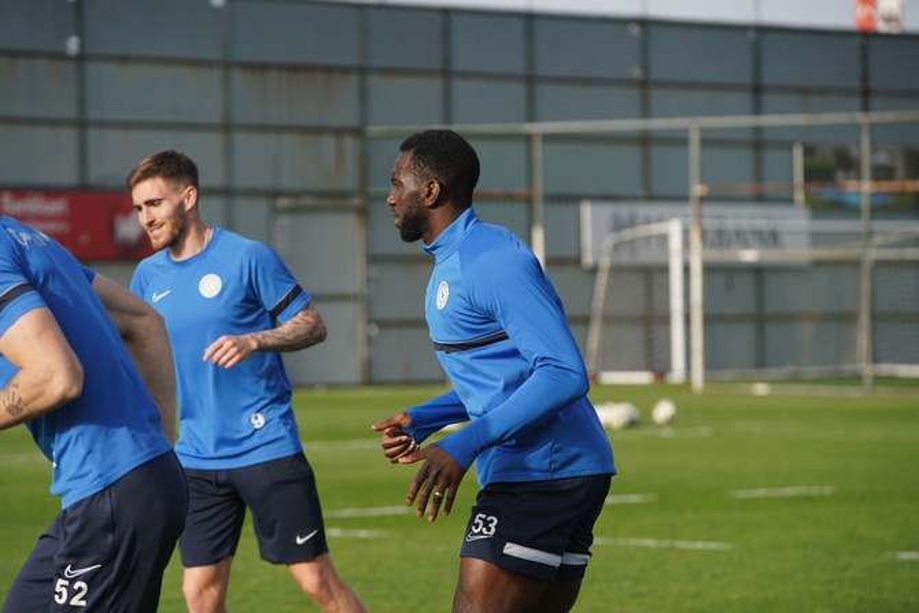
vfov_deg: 6.9
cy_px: 306
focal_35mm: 200
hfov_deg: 10.3
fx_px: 5106
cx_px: 460
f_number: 5.6
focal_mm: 200
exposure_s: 1/1250
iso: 500
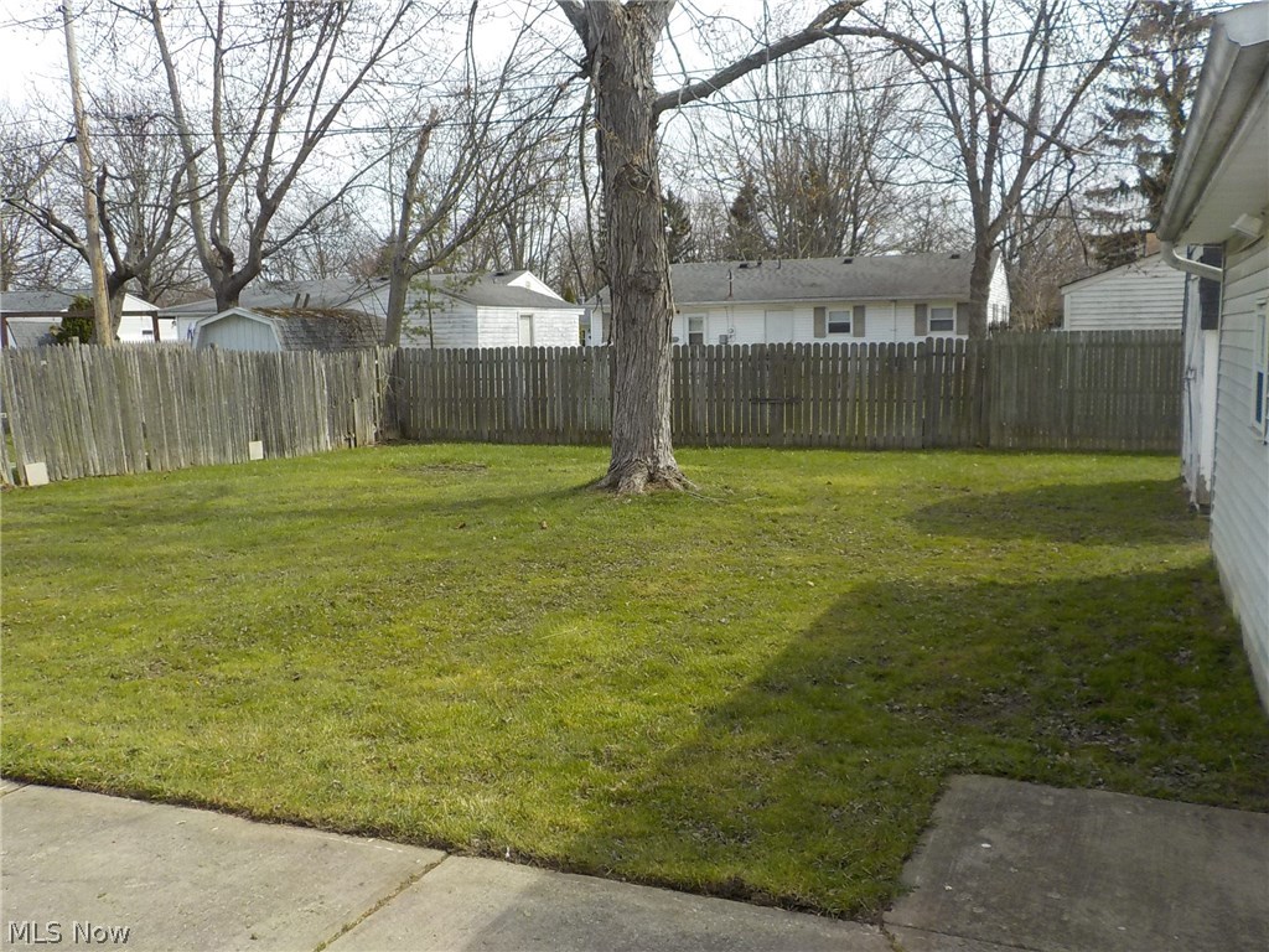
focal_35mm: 30
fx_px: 1100
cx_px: 634
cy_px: 476
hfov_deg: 60.0
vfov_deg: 46.8
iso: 125
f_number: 3.3
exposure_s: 1/640
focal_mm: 4.1
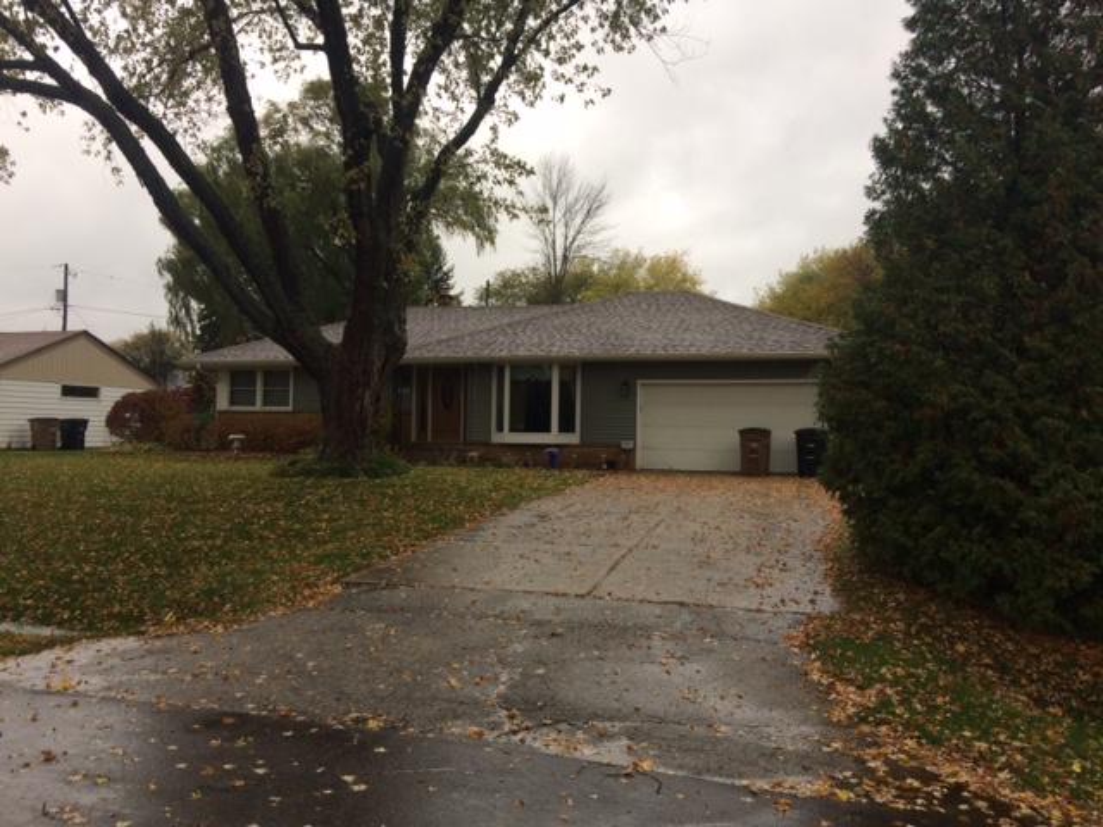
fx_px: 924
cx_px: 552
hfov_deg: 61.7
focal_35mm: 29
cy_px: 414
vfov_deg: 48.2
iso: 32
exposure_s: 1/134
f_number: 2.2
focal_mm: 4.15
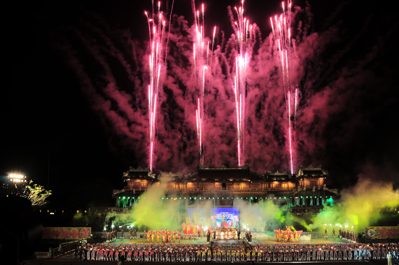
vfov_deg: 36.8
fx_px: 399
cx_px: 200
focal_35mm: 36
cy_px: 132
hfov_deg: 53.2
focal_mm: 24
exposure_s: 1/5
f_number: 10
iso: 200
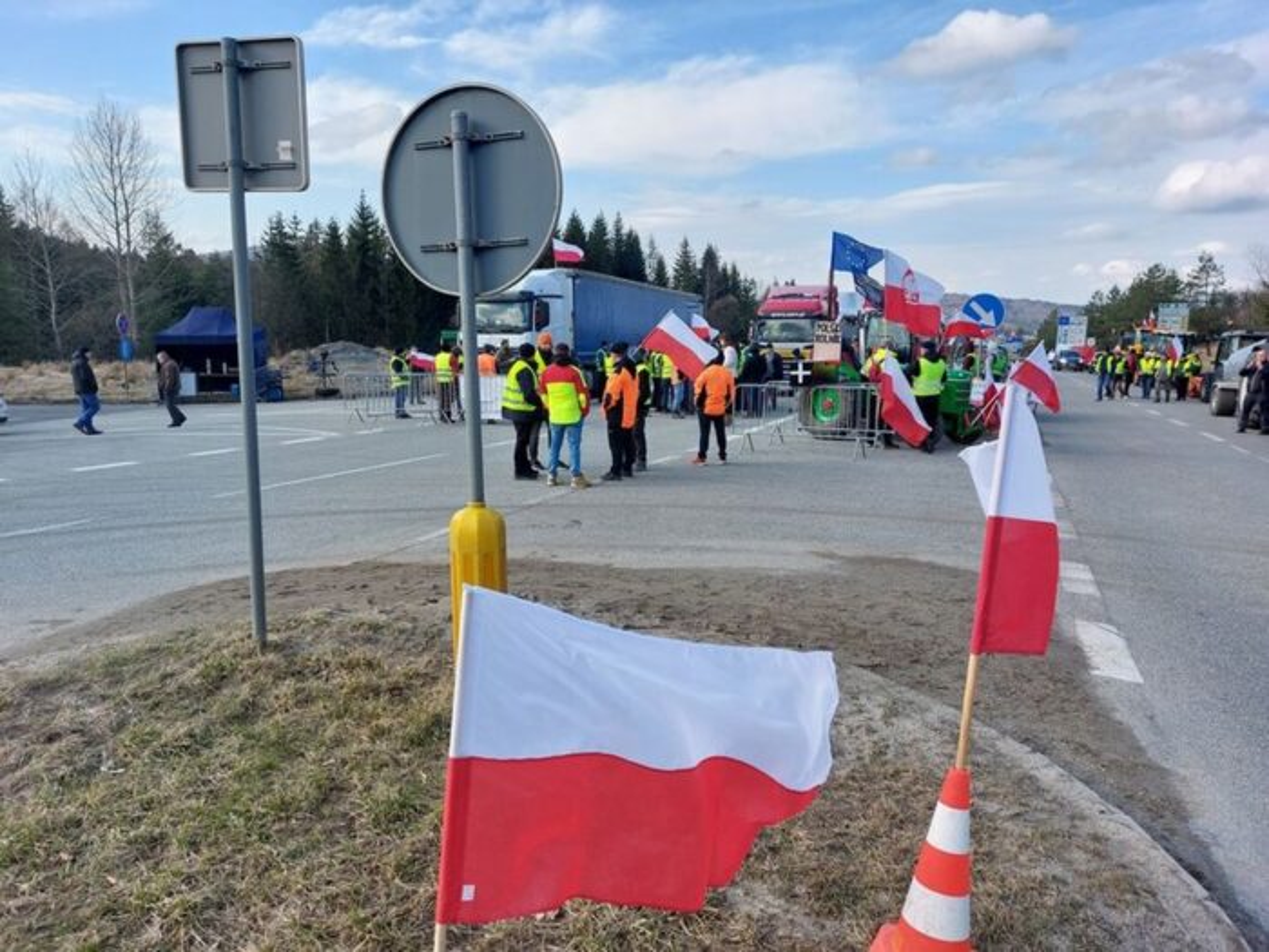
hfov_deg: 69.4
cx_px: 634
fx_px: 916
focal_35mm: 25
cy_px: 476
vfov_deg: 54.9
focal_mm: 5.23
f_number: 1.8
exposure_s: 1/428
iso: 25
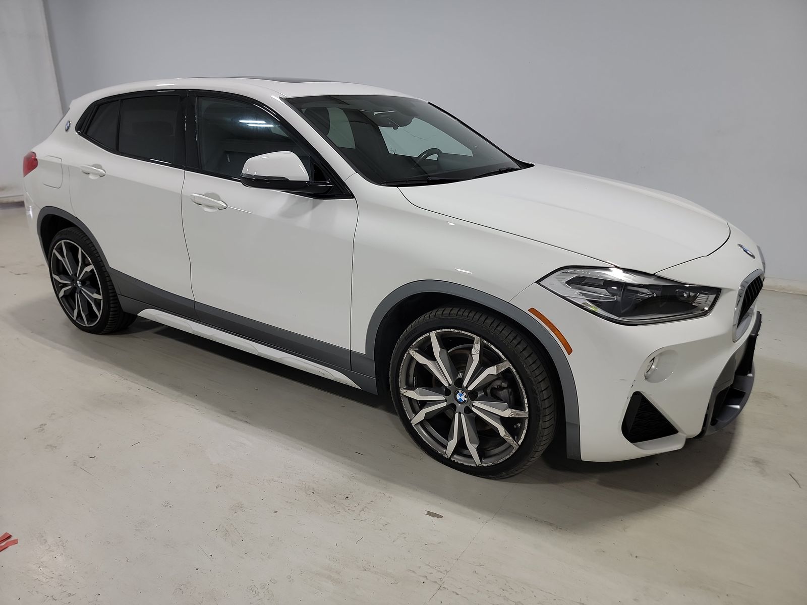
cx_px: 404
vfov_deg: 56.8
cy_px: 302
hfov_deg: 71.6
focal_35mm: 24
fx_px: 560
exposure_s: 1/59
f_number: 1.8
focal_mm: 6.7
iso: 89
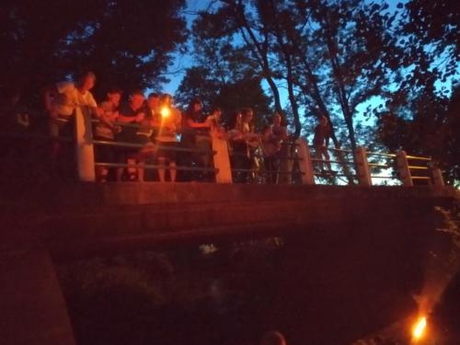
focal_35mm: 26
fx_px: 346
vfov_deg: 53.1
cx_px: 230
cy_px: 172
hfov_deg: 67.3
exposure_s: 1/13
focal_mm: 3.82
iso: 6400
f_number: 2.2
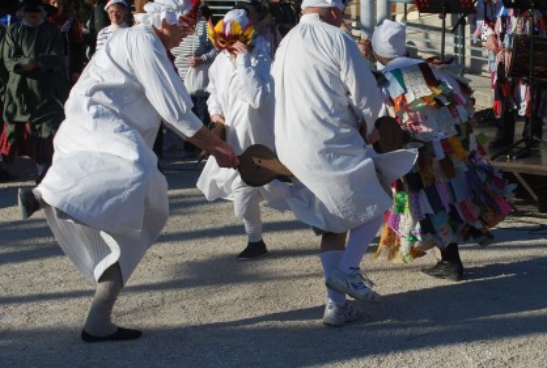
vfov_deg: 17.6
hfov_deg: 25.8
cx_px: 342
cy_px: 177
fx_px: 1188
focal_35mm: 78
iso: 100
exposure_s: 1/250
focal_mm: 34
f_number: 8
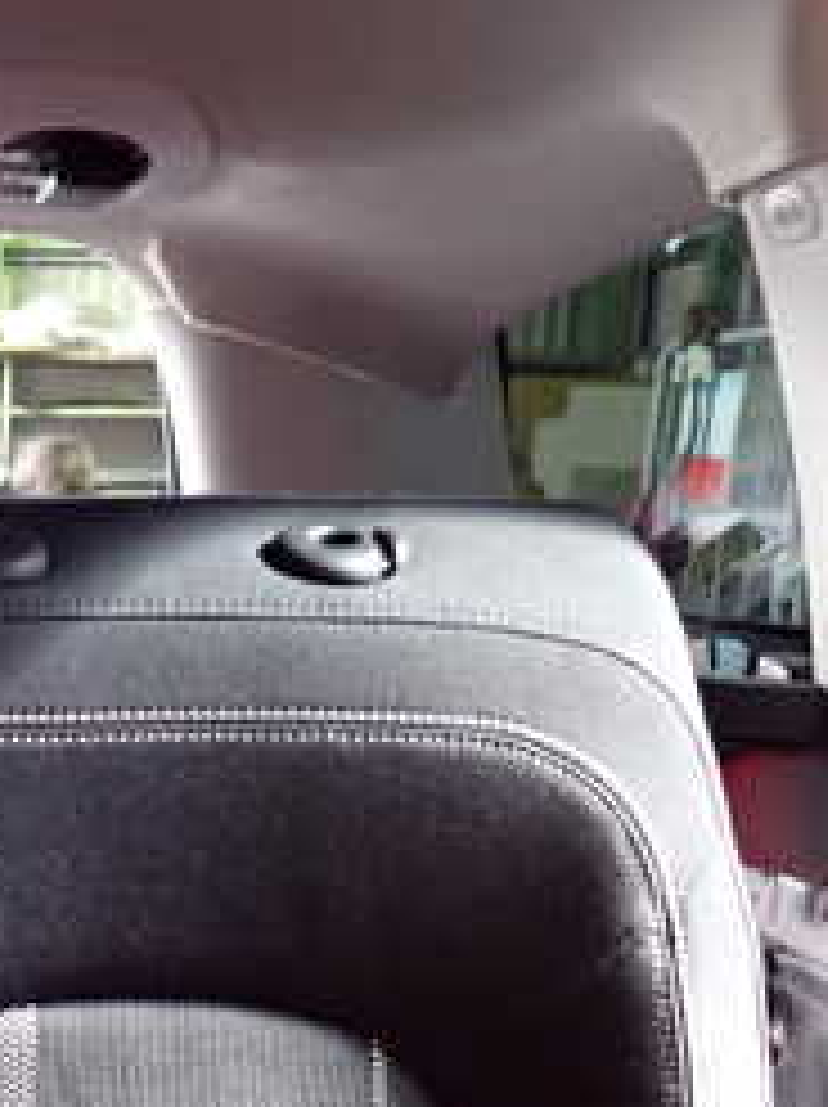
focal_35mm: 61
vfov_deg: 30.3
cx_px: -194
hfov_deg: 22.0
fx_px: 1949
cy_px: 999
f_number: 2
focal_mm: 4.5
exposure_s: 1/30
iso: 400
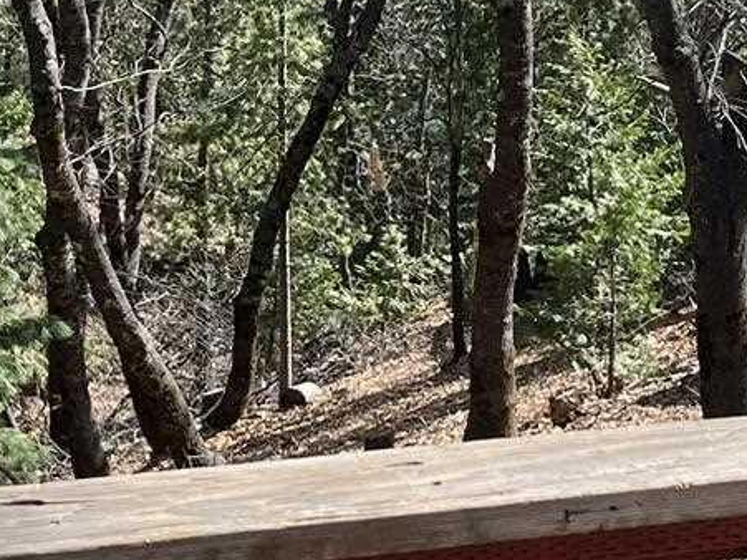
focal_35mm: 118
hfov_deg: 16.7
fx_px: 2546
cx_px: 487
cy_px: 86
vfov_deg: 12.5
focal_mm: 5.1
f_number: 1.6
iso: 50
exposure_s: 1/742
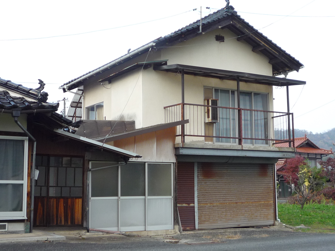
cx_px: 168
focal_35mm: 55
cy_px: 126
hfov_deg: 34.9
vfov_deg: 26.6
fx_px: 532
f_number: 3.3
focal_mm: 5.3
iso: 100
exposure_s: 1/160
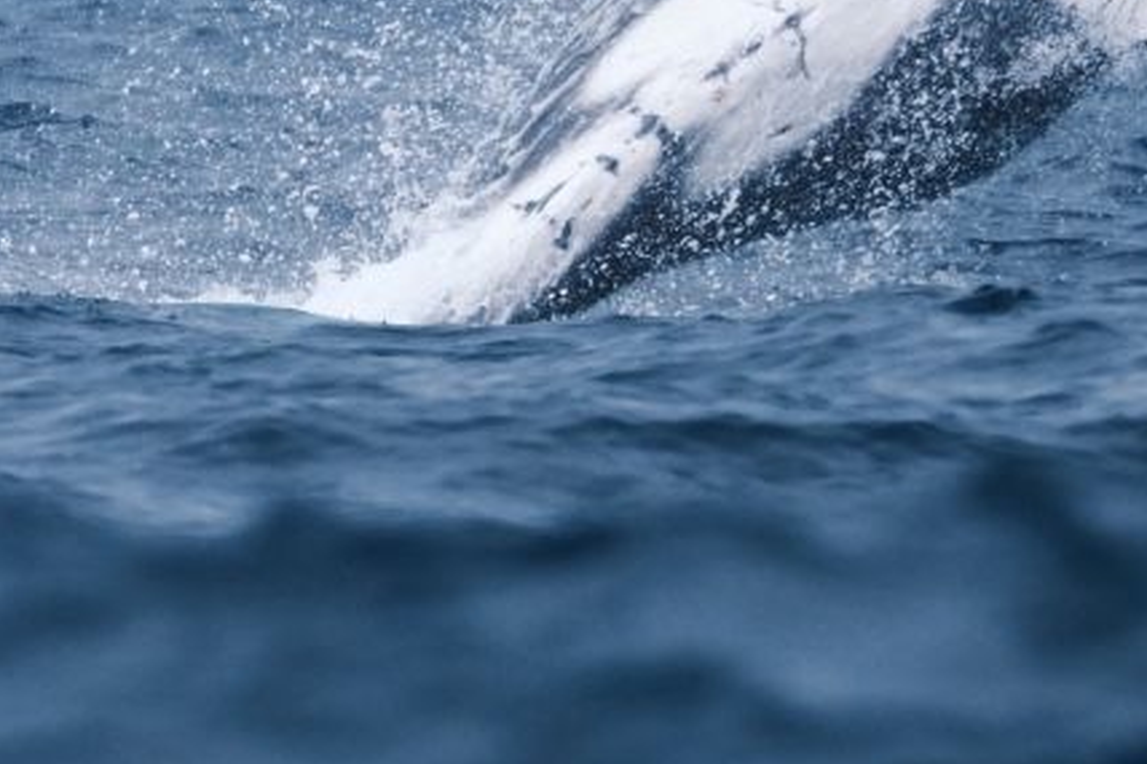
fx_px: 29204
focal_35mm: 917
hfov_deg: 2.2
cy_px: 181
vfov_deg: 1.5
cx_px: 742
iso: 1250
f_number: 7.1
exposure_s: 1/4000
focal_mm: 327.6
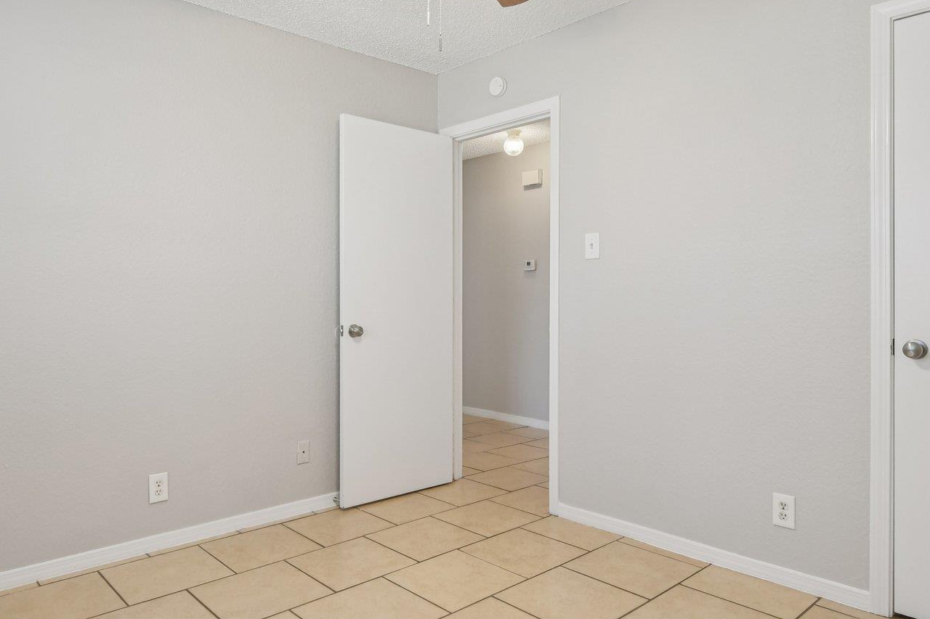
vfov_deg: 53.0
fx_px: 620
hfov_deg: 73.7
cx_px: 448
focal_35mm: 24
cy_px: 270
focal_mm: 10
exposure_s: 1/20
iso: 400
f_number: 8
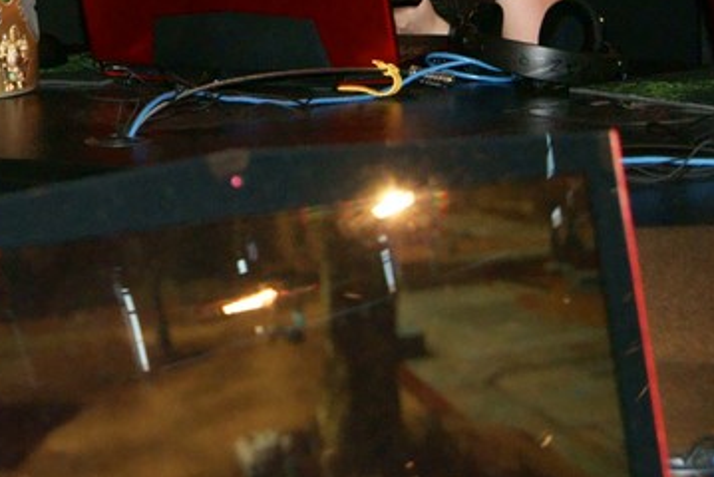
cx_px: 129
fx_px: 3394
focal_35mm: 171
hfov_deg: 12.0
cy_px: -106
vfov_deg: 8.0
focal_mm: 40
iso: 400
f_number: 5.6
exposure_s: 1/60
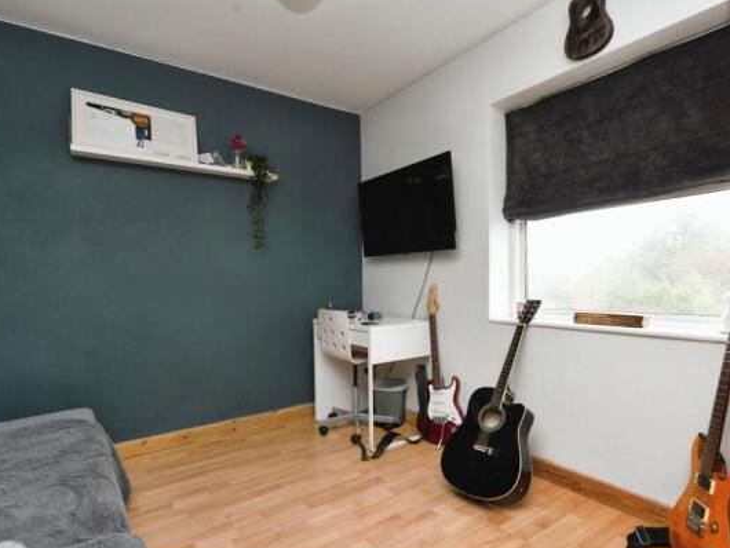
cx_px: 367
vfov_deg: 68.7
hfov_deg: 84.6
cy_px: 288
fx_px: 401
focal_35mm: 19
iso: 800
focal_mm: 16
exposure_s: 1/80
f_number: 8
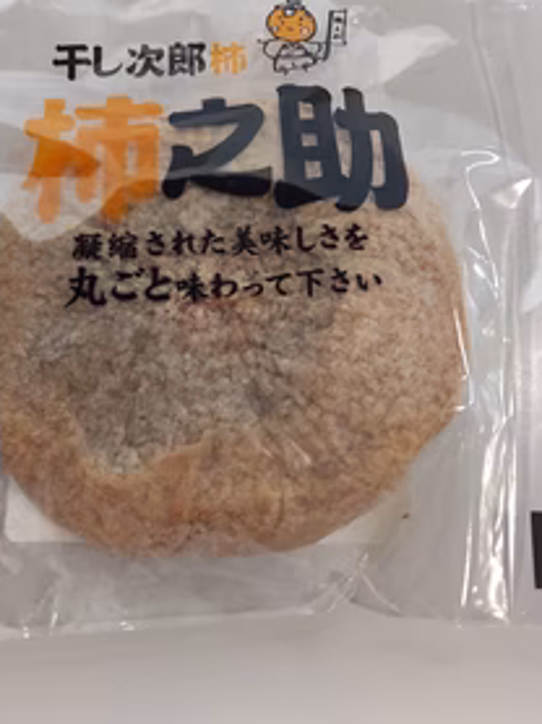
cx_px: 227
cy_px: 245
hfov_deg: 39.5
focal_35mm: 36
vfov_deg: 50.5
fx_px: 753
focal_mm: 4.6
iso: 250
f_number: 2
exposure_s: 1/50
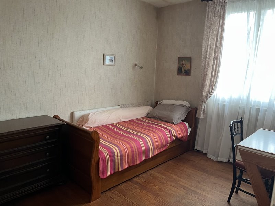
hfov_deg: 67.3
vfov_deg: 53.1
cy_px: 103
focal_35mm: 26
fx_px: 207
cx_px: 138
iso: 250
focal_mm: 5.1
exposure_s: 1/60
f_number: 1.6
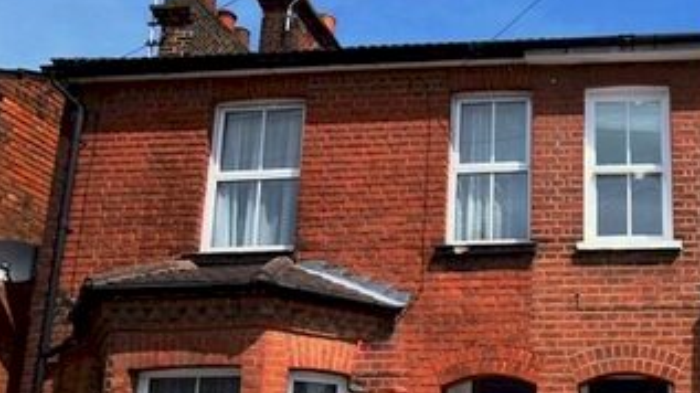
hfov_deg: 47.9
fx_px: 708
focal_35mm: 38
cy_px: 357
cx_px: 614
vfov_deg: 29.7
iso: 100
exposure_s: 1/200
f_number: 10
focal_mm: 11
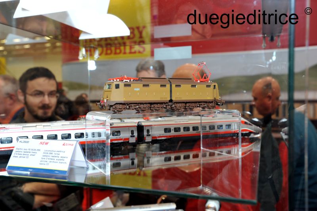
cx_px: 158
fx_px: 308
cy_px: 106
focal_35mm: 35
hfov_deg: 54.5
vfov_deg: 37.8
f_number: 8
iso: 800
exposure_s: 1/80
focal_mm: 35
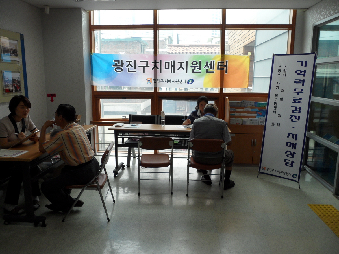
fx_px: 264
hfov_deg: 65.3
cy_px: 127
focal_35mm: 27
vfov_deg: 51.4
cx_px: 170
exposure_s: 1/60
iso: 80
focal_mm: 4.9
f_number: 3.5
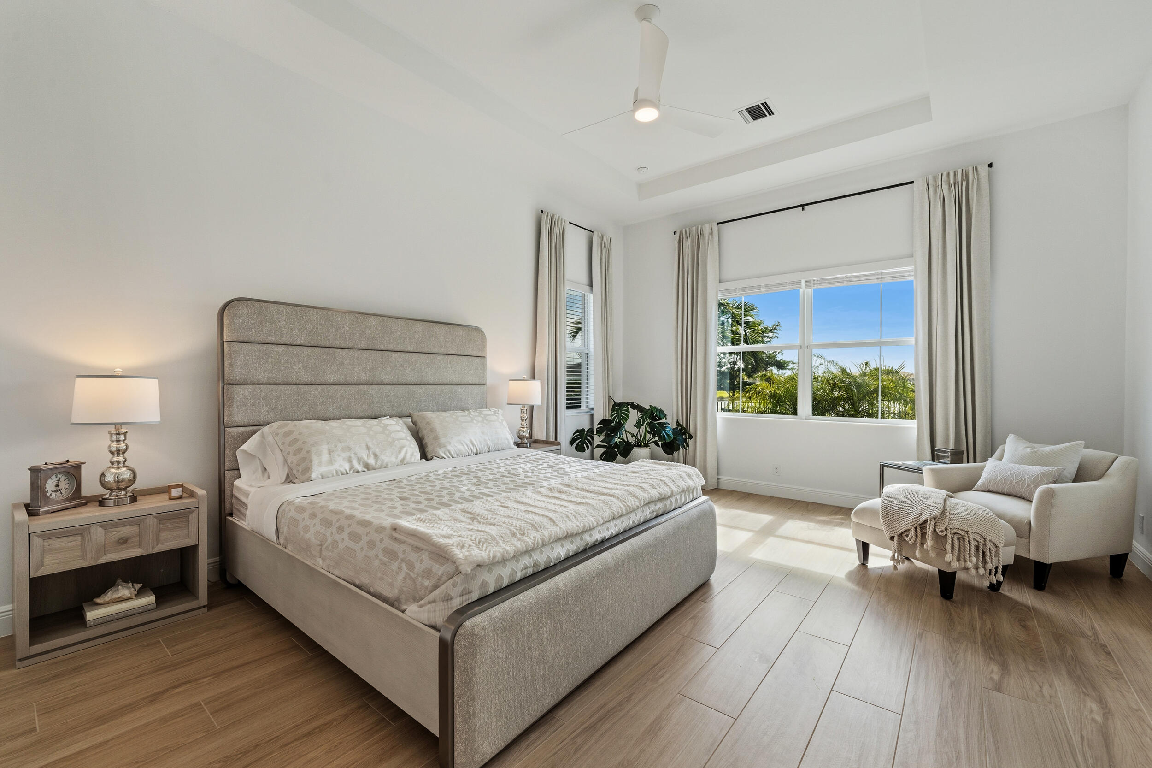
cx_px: 576
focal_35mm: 14
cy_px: 384
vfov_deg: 81.2
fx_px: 448
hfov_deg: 104.3
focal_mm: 14
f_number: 9
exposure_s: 1/250
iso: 250
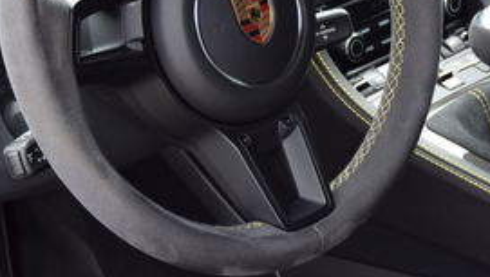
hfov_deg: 12.7
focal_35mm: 169
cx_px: 360
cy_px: 76
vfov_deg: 7.2
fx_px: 2198
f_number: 4.5
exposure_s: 1/60
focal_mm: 38
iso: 110
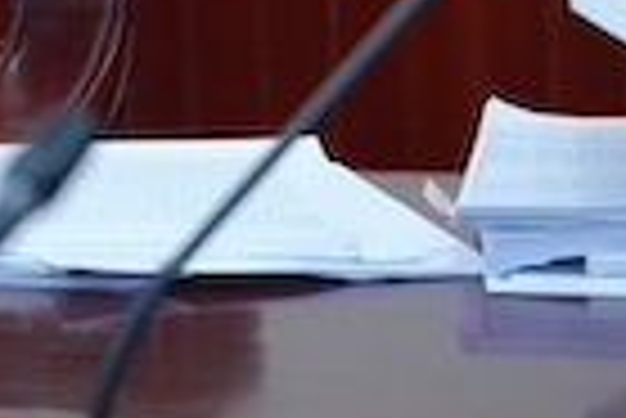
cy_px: -380
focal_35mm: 402
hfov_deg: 4.9
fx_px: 6998
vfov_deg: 3.4
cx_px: -1121
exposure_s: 1/160
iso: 1000
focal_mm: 70
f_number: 3.2
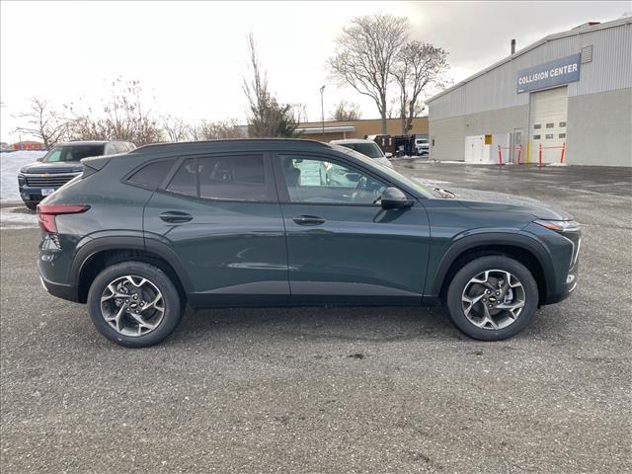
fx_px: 475
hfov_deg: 67.3
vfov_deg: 53.1
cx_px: 316
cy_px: 237
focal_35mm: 26
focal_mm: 4.2
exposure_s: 1/121
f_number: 1.6
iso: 32
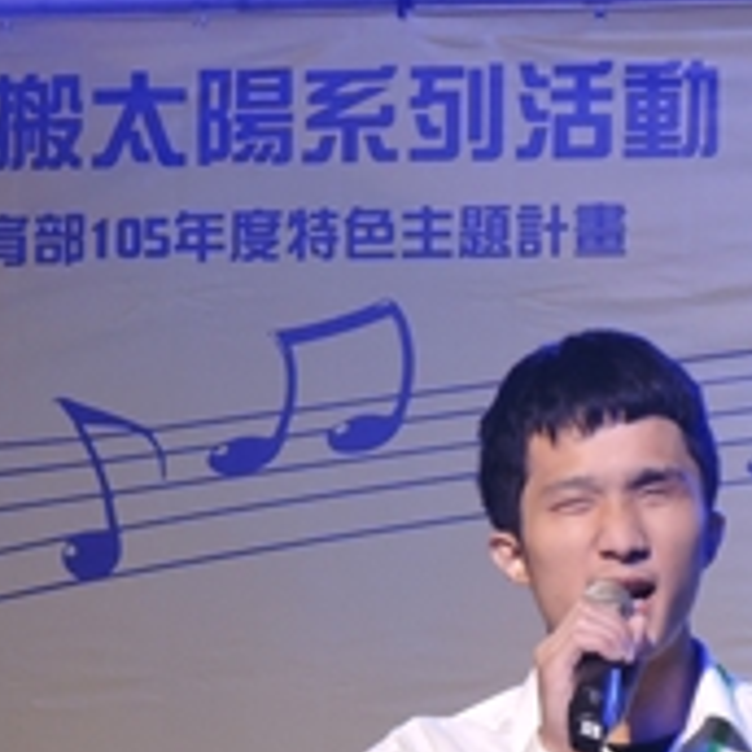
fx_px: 7963
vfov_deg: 5.4
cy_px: 772
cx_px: -17
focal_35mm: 324
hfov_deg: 5.4
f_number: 5.6
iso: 720
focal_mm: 25.5
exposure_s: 1/15
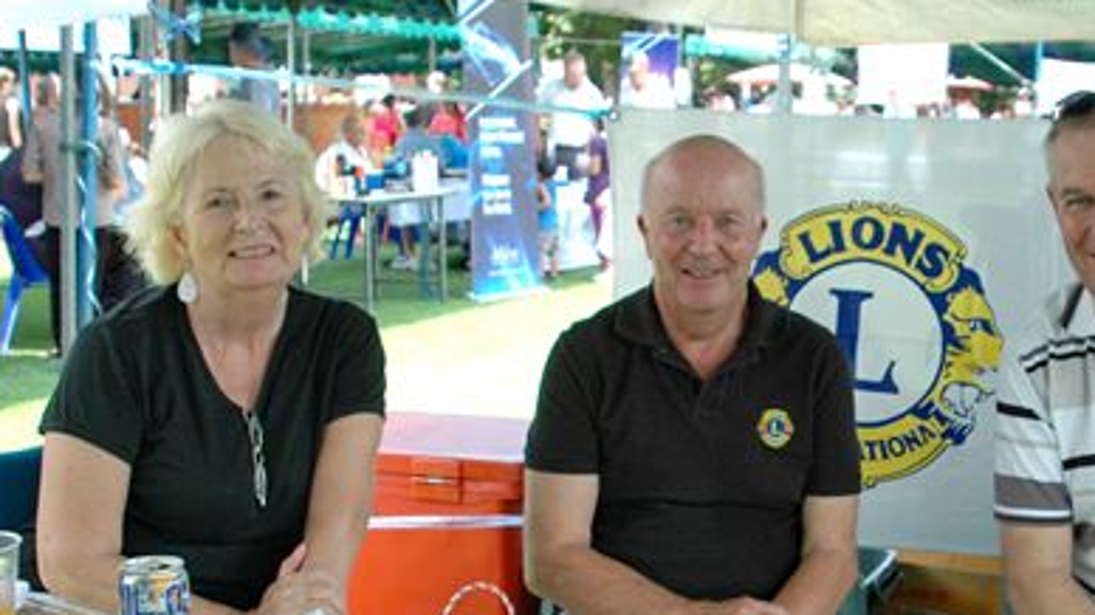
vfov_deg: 19.2
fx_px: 1800
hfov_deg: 33.6
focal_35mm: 62
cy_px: 502
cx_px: 706
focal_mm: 28
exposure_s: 1/160
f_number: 5
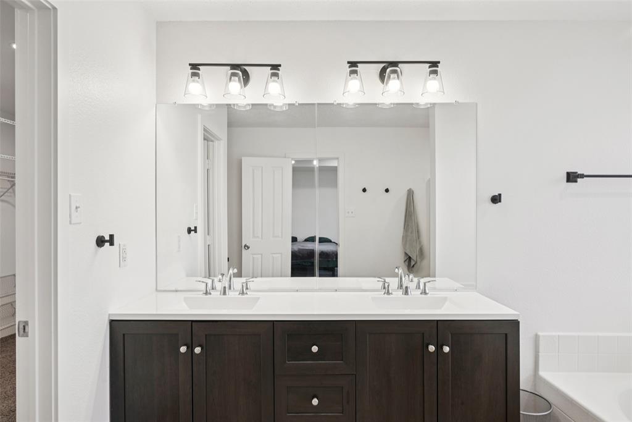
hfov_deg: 82.6
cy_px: 211
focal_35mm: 20
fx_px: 360
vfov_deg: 60.7
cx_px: 316
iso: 400
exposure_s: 1/80
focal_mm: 20.5
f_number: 8
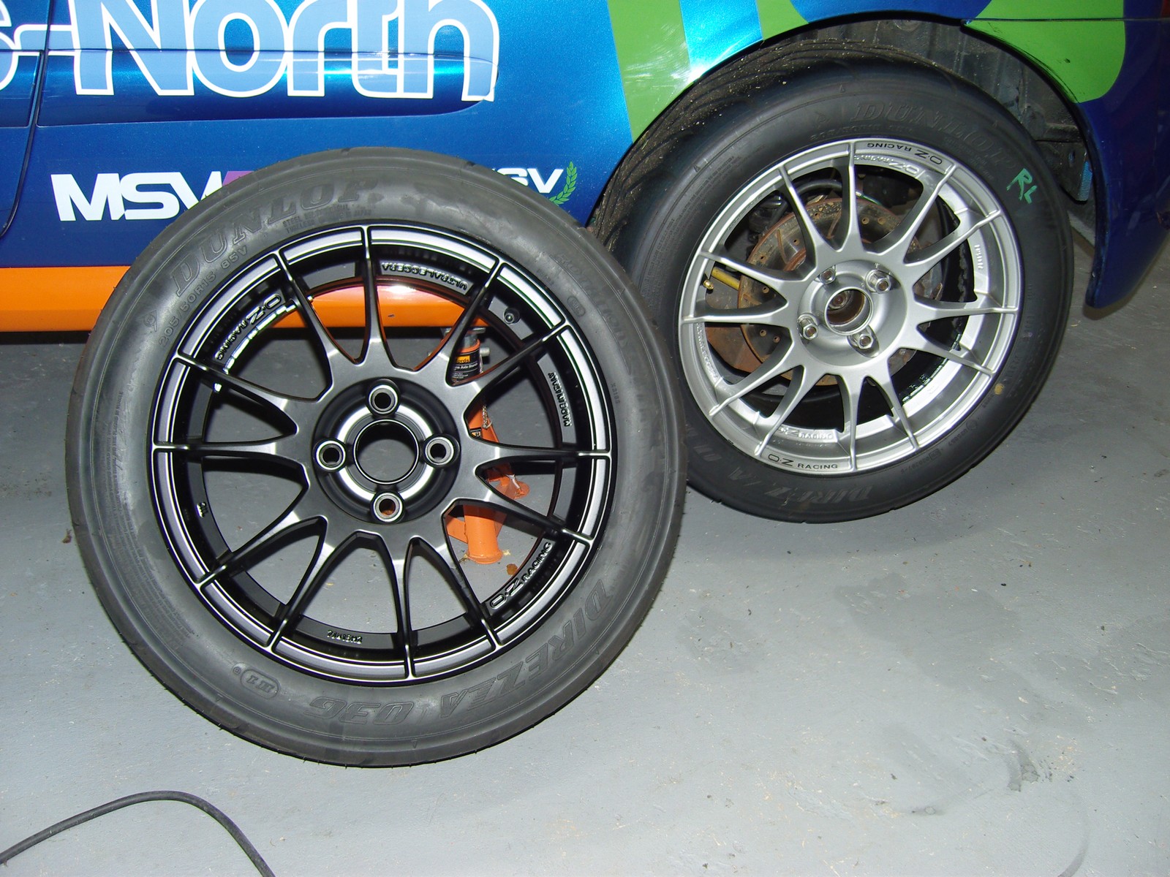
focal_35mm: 34
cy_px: 438
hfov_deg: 54.0
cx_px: 585
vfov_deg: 41.8
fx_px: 1149
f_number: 2.8
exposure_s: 1/40
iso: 100
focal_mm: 7.3
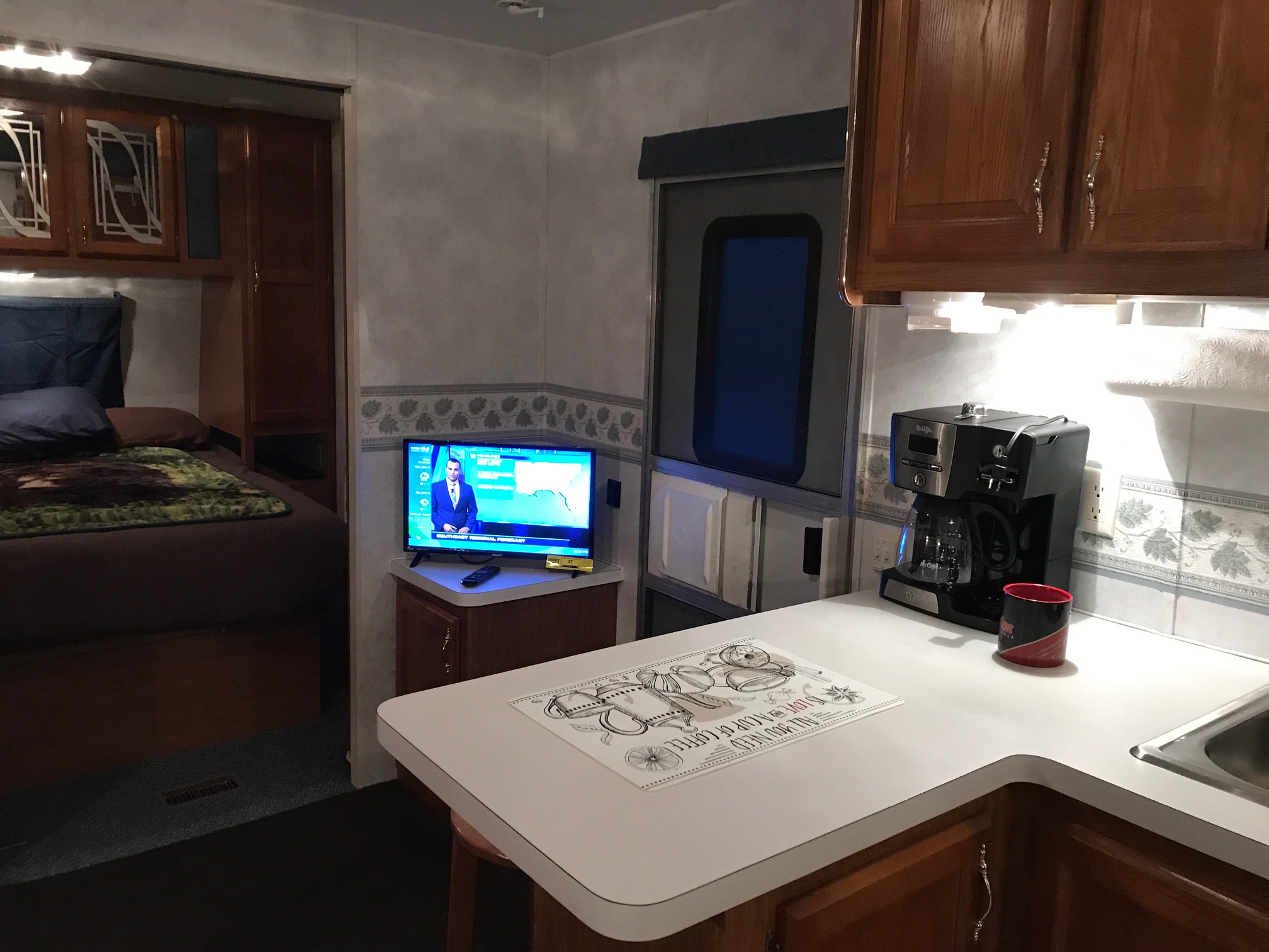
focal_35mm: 28
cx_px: 634
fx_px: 1026
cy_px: 476
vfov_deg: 49.7
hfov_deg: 63.4
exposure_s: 1/13
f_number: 1.8
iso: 100
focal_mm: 3.99
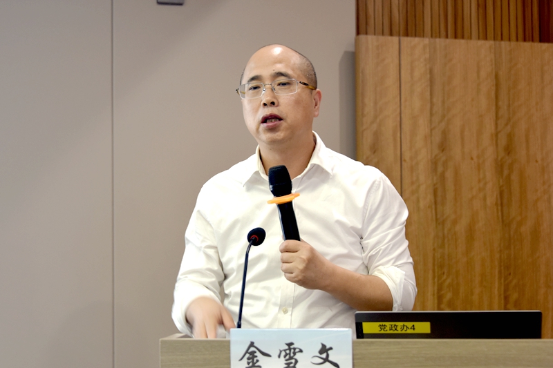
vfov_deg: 20.0
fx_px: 1044
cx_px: 276
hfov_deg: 29.7
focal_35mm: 68
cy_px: 184
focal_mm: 68
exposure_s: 1/40
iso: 800
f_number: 4.8
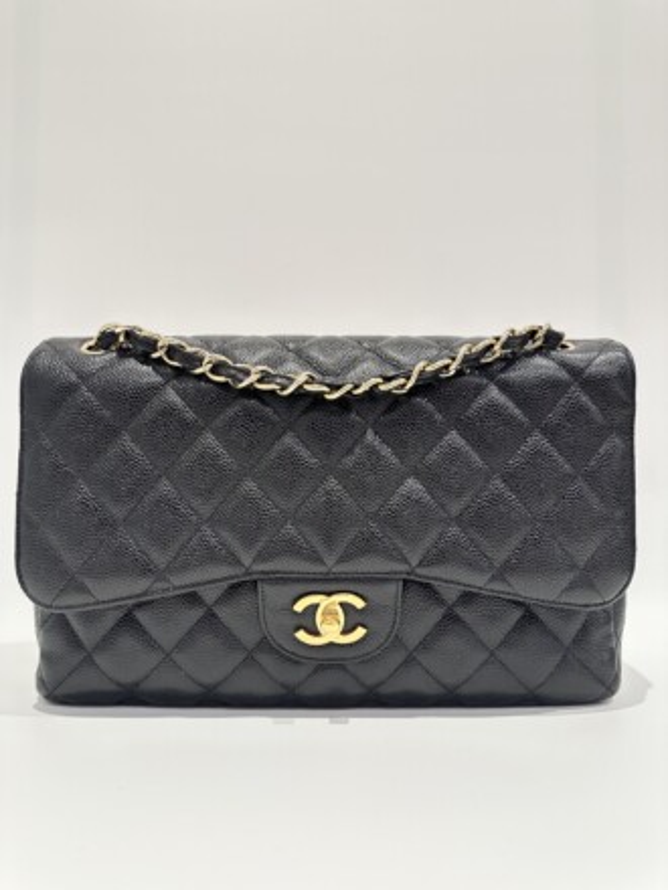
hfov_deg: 56.8
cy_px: 445
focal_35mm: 24
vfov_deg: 71.6
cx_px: 334
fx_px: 618
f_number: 1.78
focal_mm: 6.86
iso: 200
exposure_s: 1/100
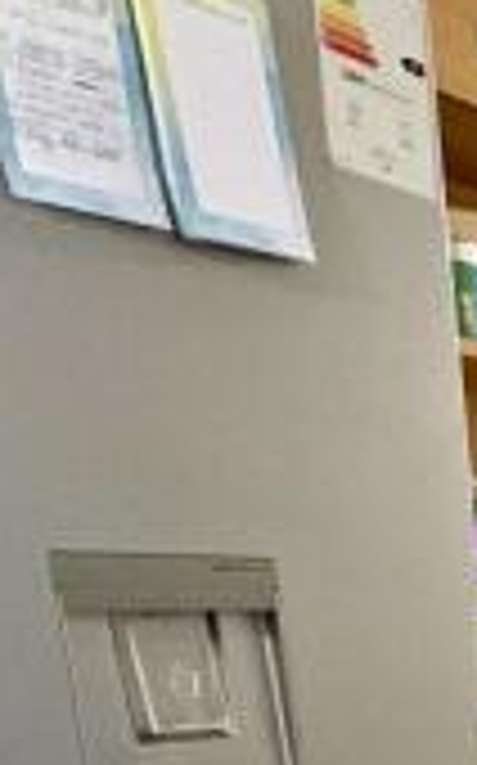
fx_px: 1063
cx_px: 1055
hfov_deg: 16.2
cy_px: 821
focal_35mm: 51
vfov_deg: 34.7
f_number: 2.2
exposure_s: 1/50
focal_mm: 2.22
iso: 800
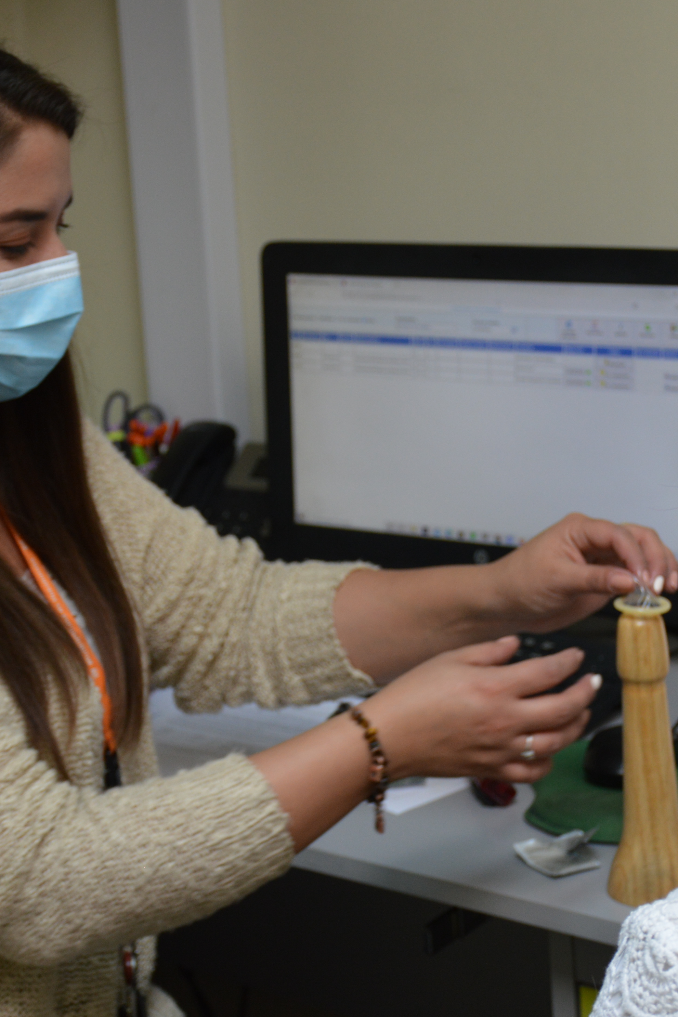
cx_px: 283
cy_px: 509
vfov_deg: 22.4
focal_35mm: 91
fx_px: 2571
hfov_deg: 15.0
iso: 450
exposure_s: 1/60
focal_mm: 40
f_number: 4.5
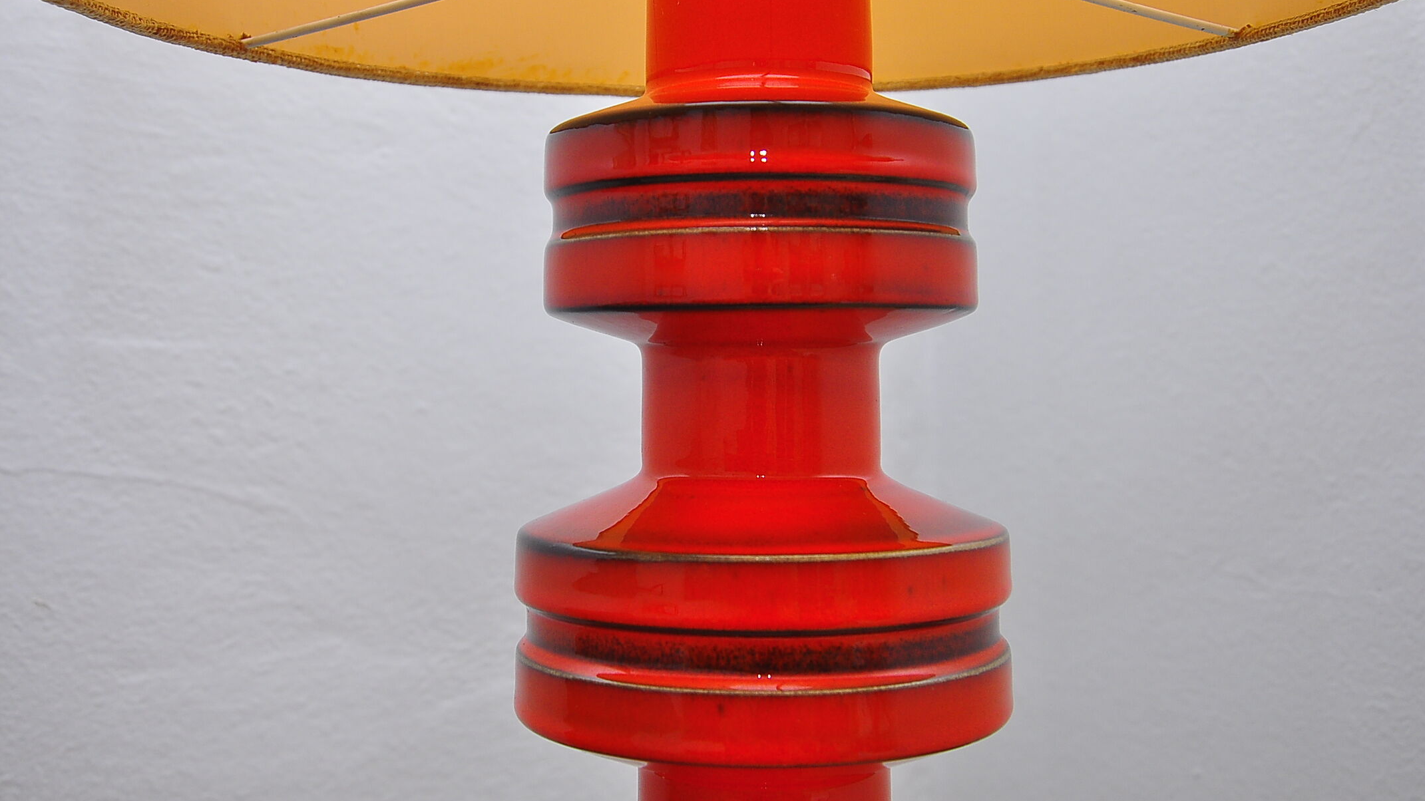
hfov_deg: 46.4
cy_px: 353
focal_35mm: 44
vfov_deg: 27.1
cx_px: 713
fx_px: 1662
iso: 400
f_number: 5.6
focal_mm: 28
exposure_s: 1/200
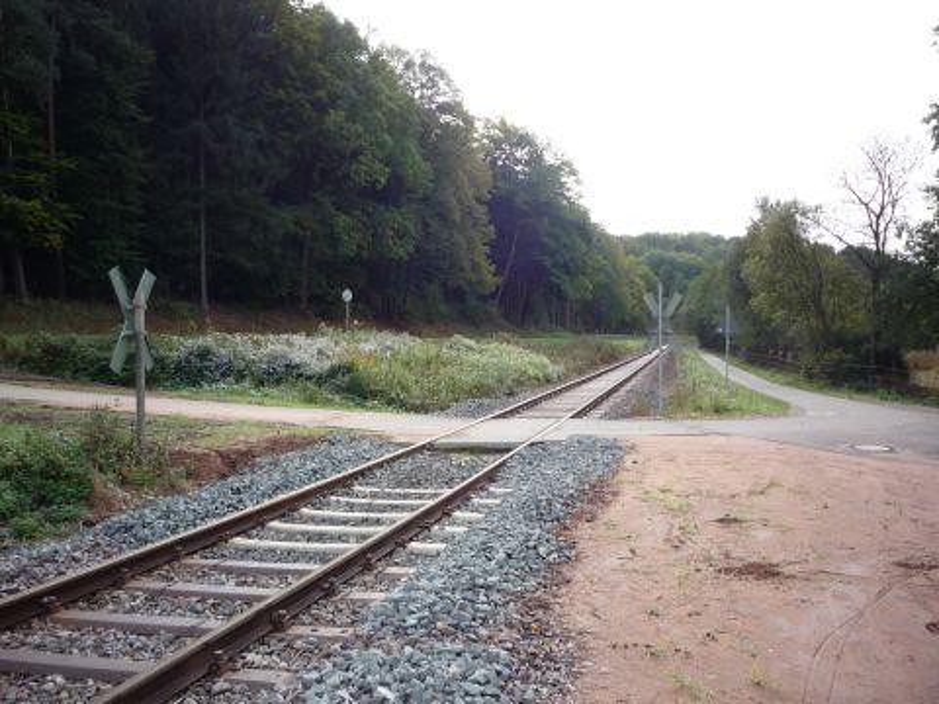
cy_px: 352
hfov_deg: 56.8
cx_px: 470
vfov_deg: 44.2
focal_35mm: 32
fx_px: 868
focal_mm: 5.2
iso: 100
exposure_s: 1/250
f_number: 4
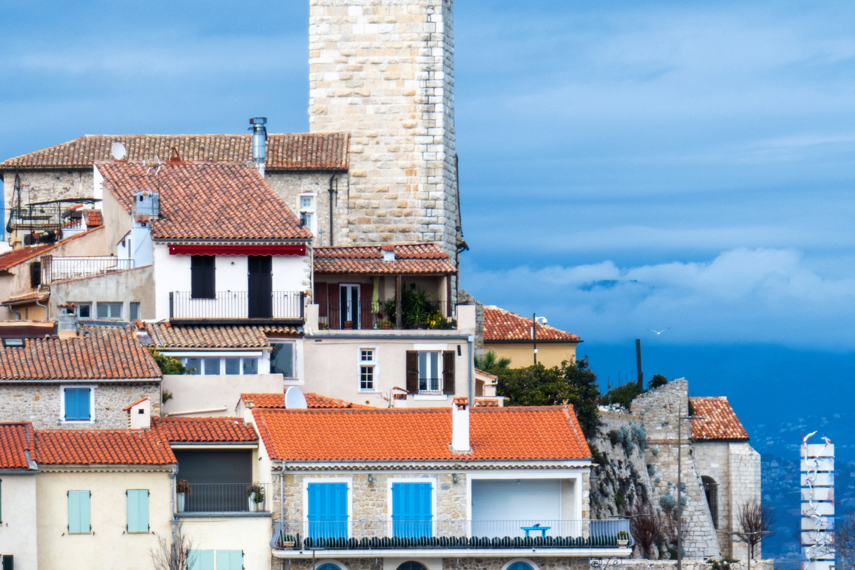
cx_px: 544
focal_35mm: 361
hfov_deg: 5.7
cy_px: 530
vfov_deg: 3.8
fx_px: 8573
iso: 125
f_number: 5.6
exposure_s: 1/200
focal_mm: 140
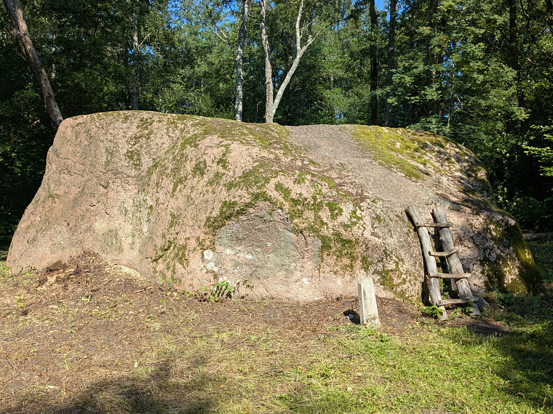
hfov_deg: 65.3
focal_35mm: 27
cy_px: 207
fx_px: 431
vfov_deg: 51.4
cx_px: 276
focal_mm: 4.38
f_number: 1.73
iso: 55
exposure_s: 1/1669
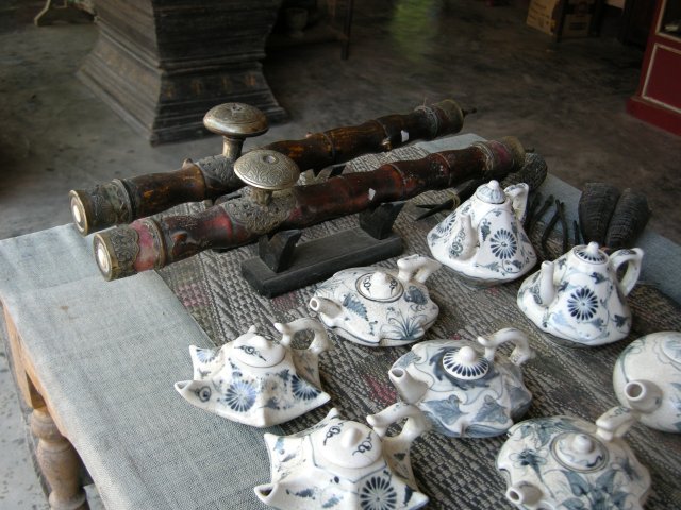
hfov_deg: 45.8
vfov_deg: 35.1
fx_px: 807
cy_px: 255
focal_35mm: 41
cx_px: 340
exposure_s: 1/59.7
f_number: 2.9
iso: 119
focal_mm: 8.5
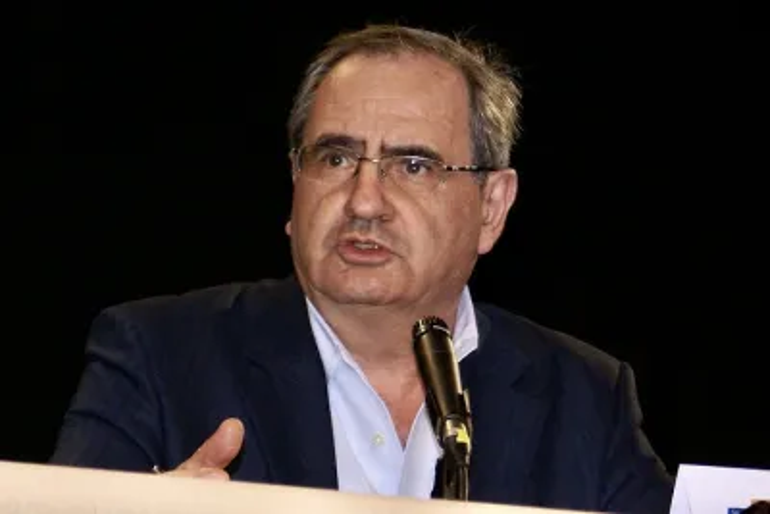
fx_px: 2247
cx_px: 385
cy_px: 257
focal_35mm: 105
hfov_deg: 19.4
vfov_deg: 13.1
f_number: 5.6
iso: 400
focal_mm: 70
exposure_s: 1/125
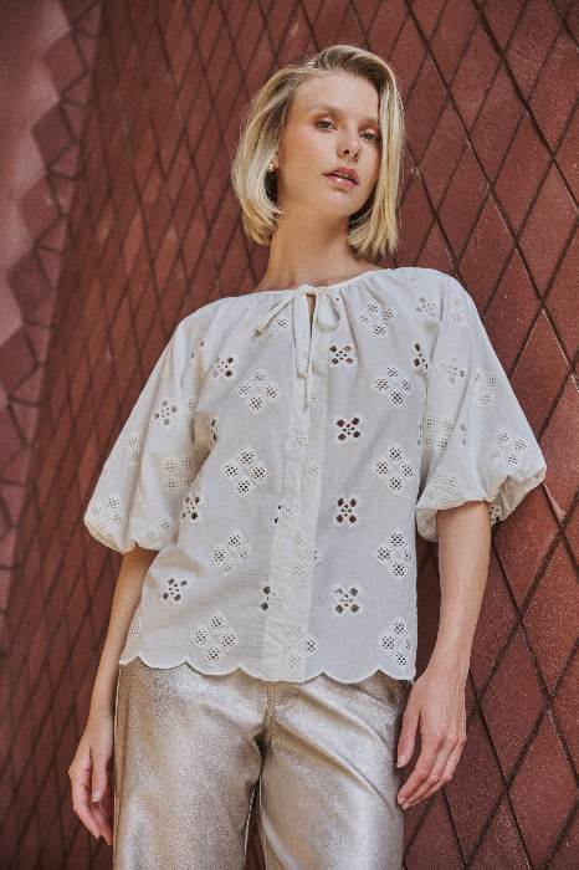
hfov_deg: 24.2
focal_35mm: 56
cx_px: 290
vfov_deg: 35.7
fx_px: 1352
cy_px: 435
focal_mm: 56
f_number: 4
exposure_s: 1/250
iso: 320
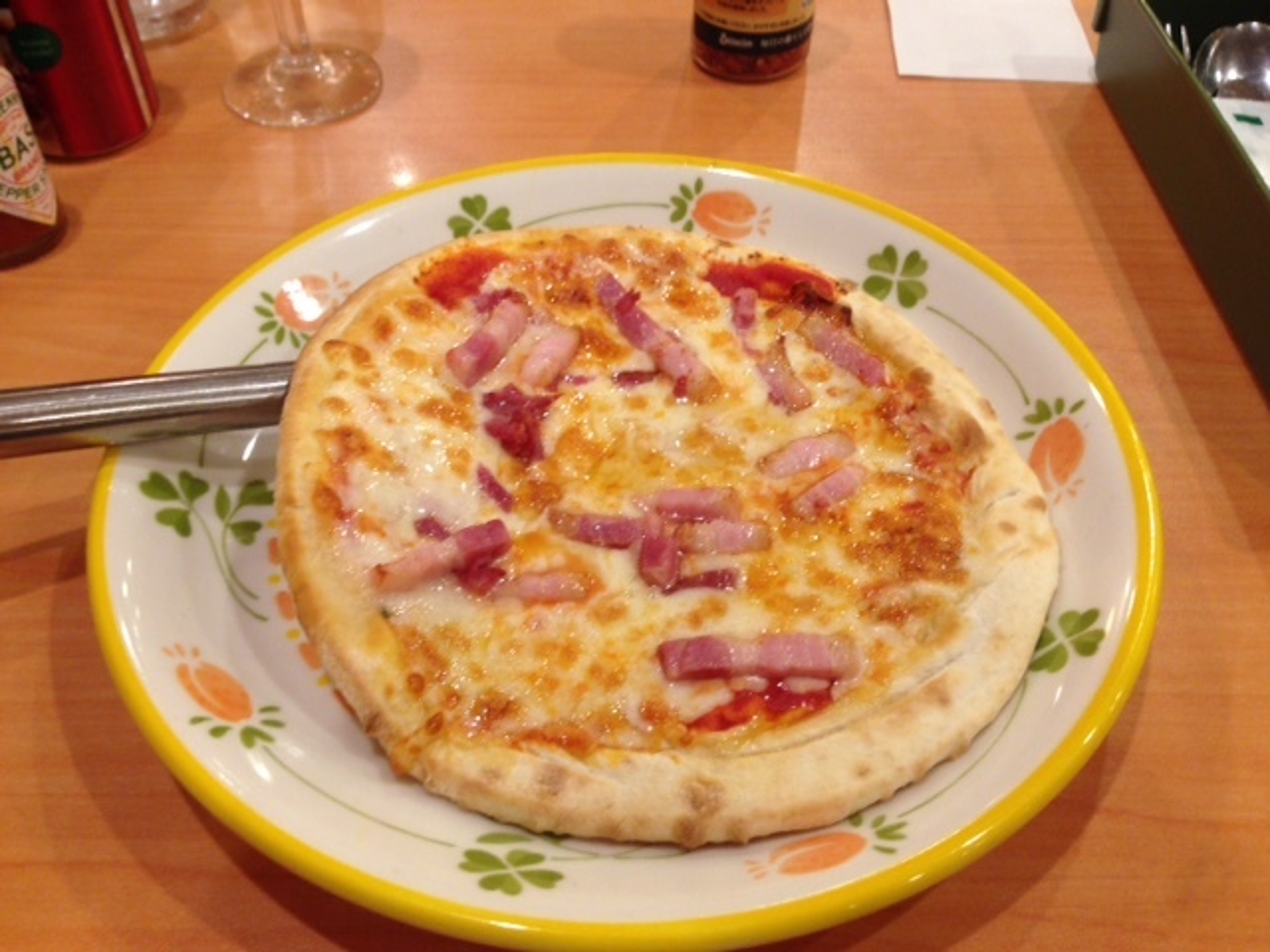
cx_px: 635
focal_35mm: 33
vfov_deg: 42.9
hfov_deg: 55.4
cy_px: 476
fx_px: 1211
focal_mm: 4.12
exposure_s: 1/20
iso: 80
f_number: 2.4
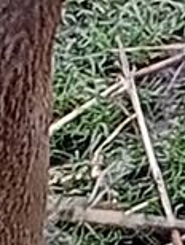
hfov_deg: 2.8
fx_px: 3738
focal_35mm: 526
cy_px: 358
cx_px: 495
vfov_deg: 3.7
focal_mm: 3.98
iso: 155
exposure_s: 1/50
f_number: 1.8
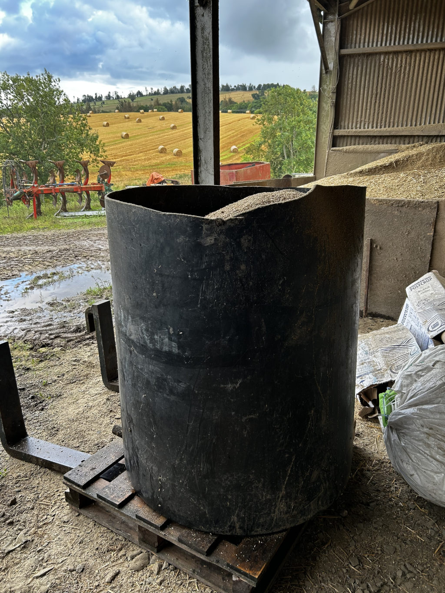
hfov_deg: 53.1
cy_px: 296
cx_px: 222
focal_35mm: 26
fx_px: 446
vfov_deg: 67.3
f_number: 1.5
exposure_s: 1/197
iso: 40
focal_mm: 5.7
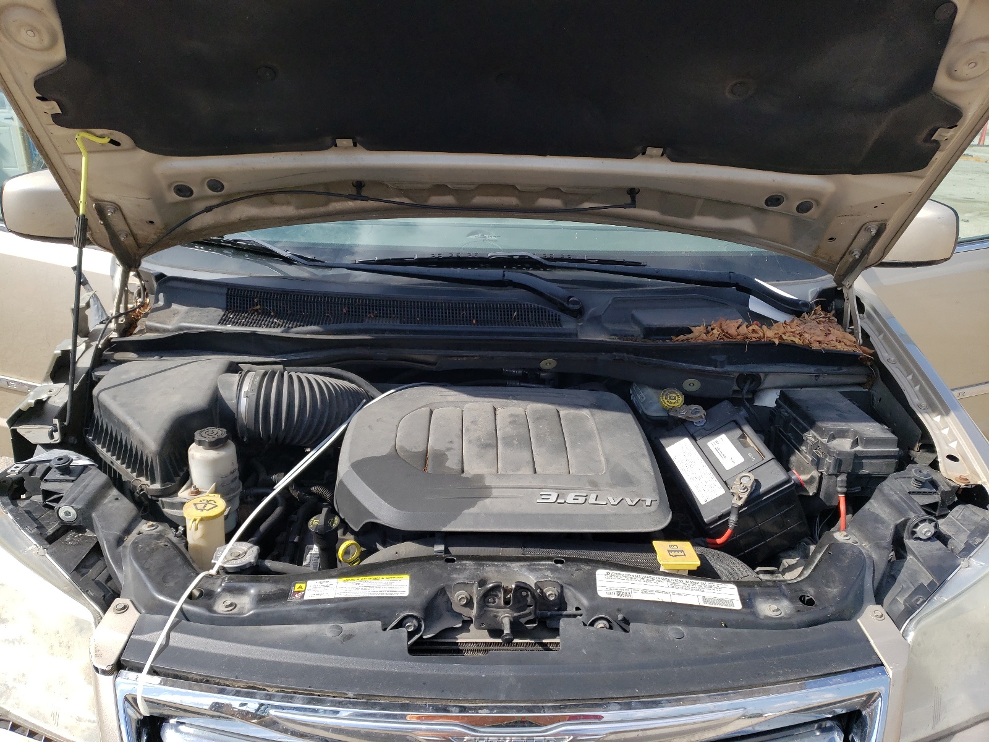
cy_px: 371
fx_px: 743
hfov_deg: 67.3
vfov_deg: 53.1
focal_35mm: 26
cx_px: 494
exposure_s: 1/2500
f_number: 1.5
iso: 50
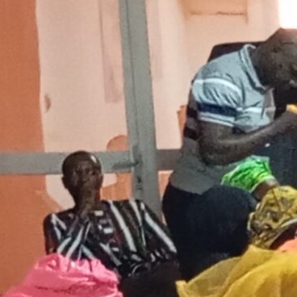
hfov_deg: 5.9
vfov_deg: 6.2
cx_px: 860
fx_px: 2689
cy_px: 499
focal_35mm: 277
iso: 2581
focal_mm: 4.22
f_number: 1.8
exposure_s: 1/25
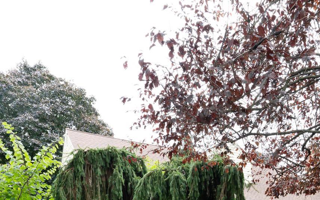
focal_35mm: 39
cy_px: 242
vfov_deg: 28.4
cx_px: 251
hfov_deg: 47.9
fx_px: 340
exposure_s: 1/30
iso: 320
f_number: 11
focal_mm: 16
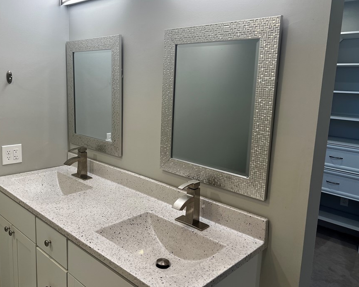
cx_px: 154
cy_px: 130
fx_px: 319
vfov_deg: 48.5
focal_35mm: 30
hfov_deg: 58.5
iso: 64
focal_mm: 5.7
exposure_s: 1/120
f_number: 1.5
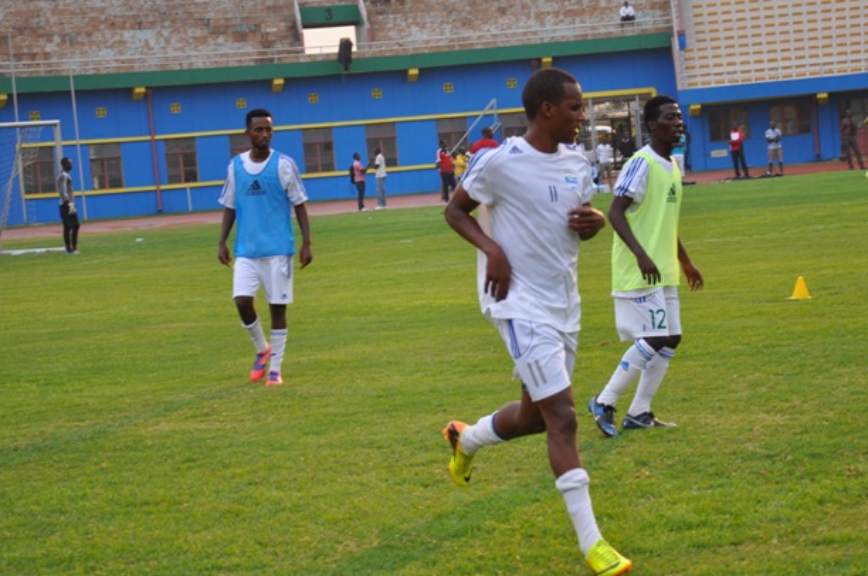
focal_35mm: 109
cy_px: 270
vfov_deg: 12.5
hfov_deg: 18.8
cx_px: 486
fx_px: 2624
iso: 500
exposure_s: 1/320
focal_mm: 62
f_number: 5.3
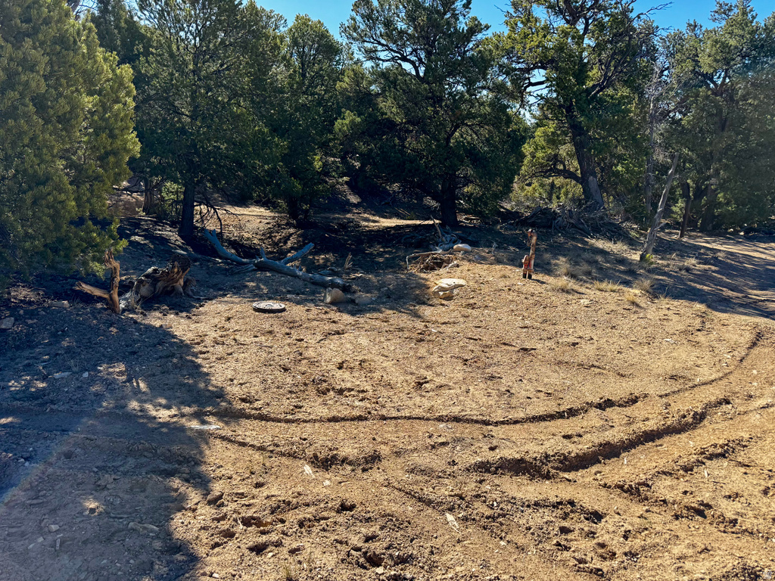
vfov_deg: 56.8
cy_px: 290
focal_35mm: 24
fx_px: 537
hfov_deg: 71.6
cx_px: 388
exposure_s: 1/2604
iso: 80
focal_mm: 6.76
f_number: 1.78
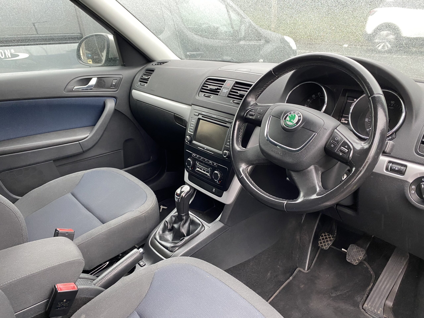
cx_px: 212
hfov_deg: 67.3
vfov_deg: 53.1
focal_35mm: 26
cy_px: 159
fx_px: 318
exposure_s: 1/60
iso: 160
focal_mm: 4.25
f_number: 1.8
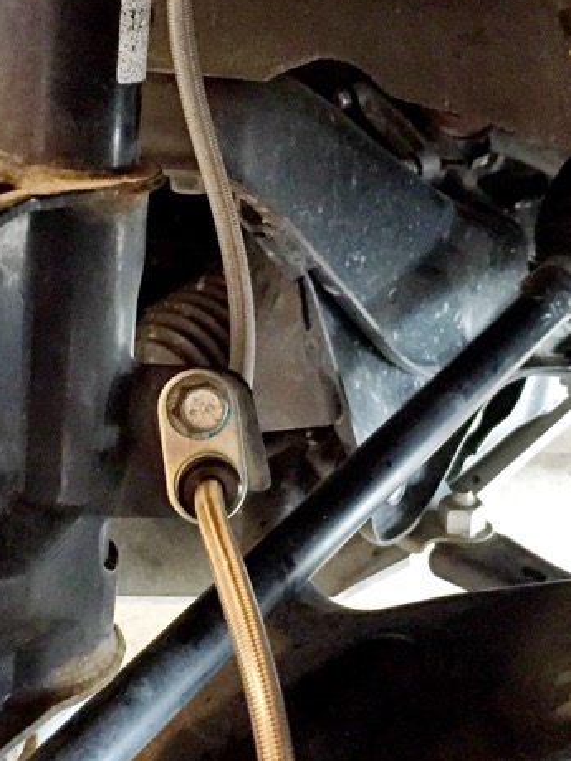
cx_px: 405
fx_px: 1386
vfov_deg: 30.7
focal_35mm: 63
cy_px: 433
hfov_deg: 23.1
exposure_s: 1/17
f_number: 2.2
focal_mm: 4.15
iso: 250
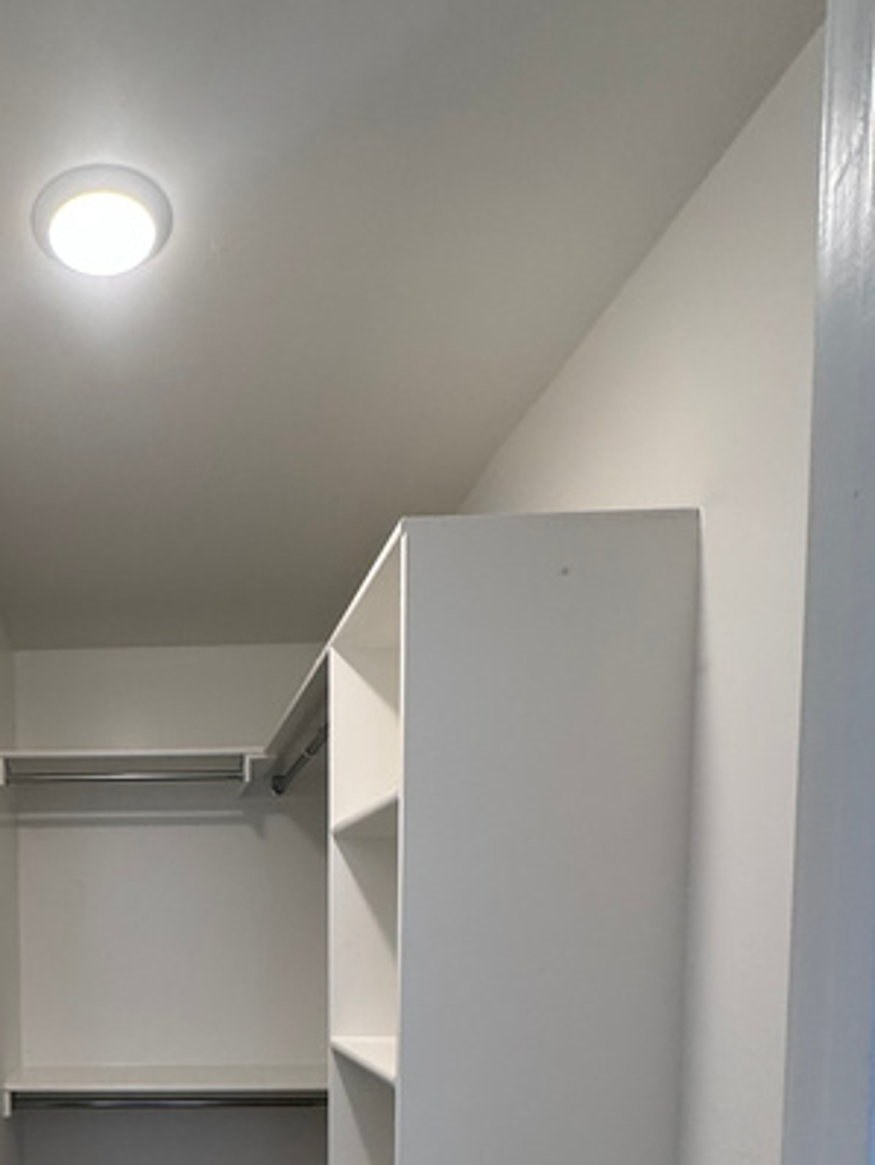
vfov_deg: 57.9
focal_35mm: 27
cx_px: 105
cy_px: 1004
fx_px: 909
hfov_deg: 46.9
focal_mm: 2.22
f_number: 2.2
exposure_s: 1/120
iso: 250
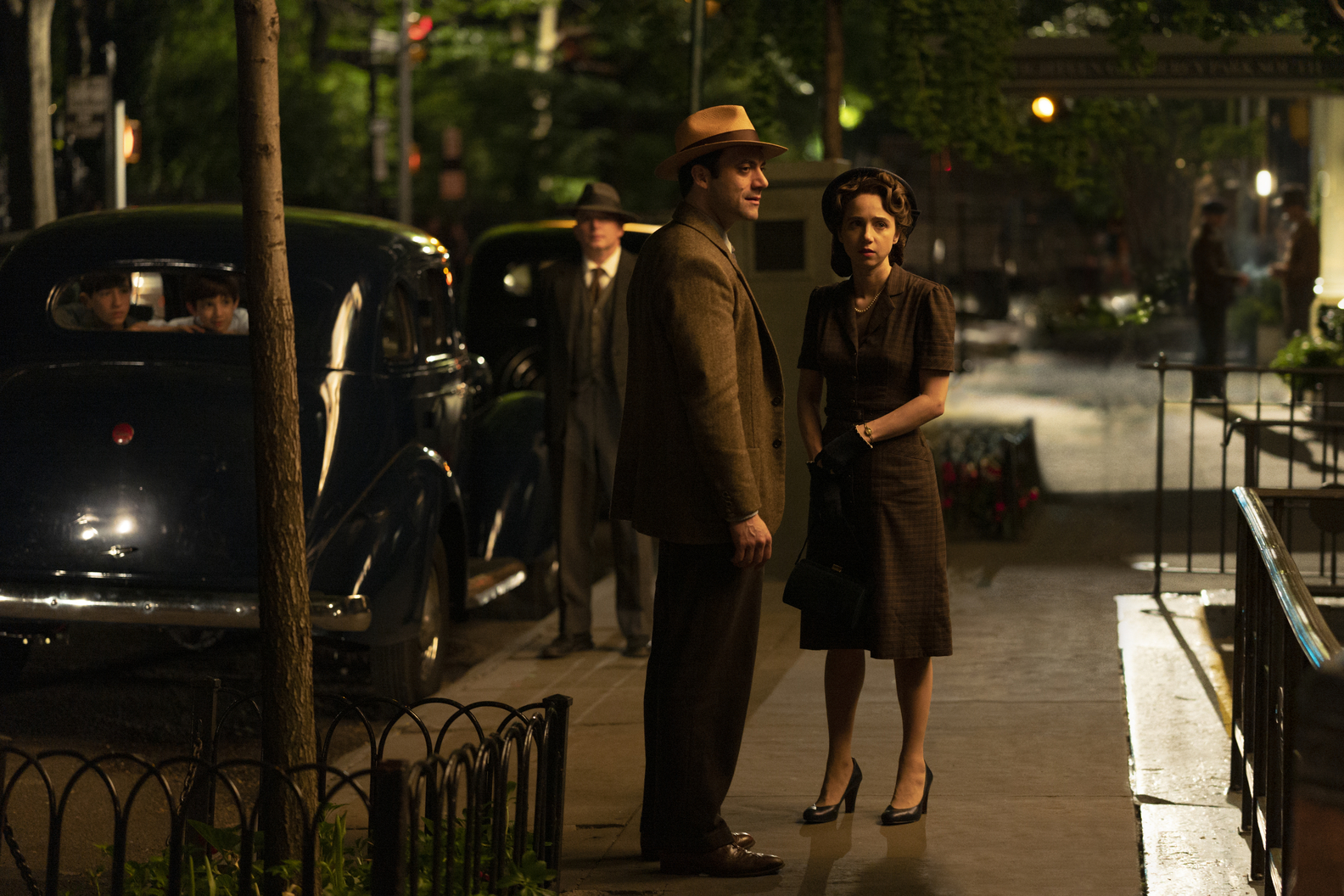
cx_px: 672
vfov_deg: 15.2
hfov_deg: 22.6
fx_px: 3360
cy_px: 448
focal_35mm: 90
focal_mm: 90
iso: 3200
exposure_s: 1/100
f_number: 2
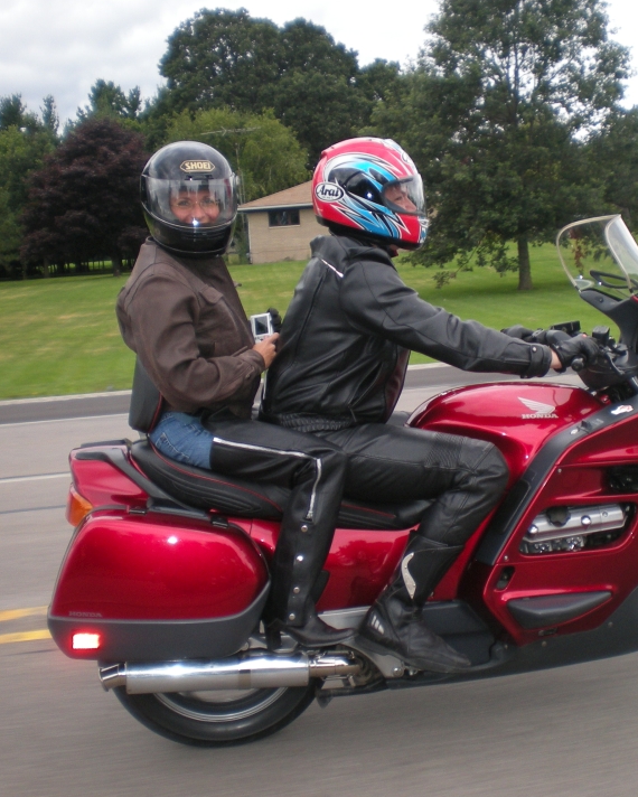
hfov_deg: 30.1
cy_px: 400
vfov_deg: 37.3
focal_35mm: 50
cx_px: 421
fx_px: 1180
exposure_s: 1/313
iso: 90
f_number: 3.1
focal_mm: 6.3
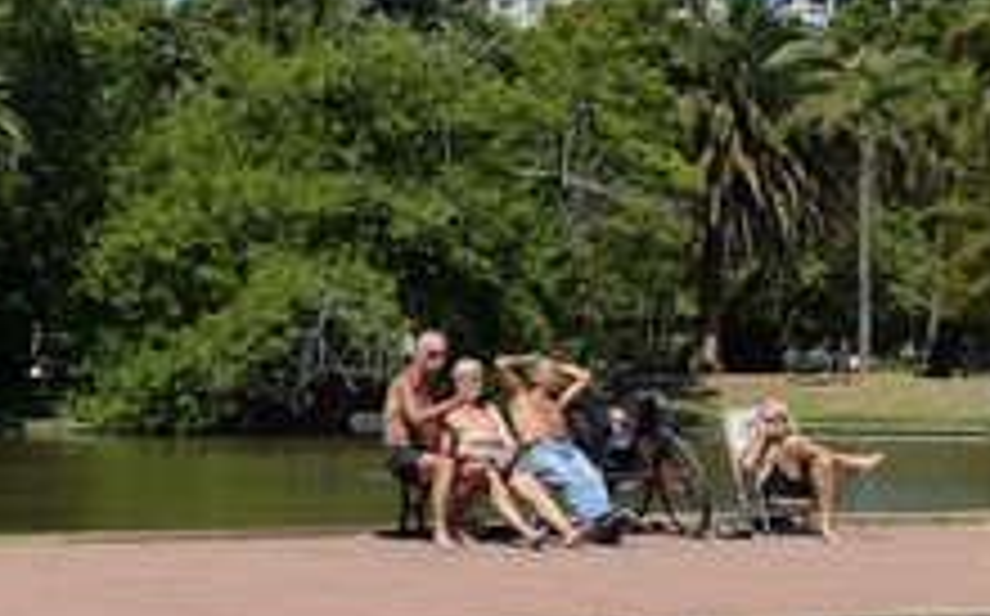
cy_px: 9
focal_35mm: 117
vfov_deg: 11.1
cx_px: 760
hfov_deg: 17.7
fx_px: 3154
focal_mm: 60
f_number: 10
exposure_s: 1/800
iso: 400
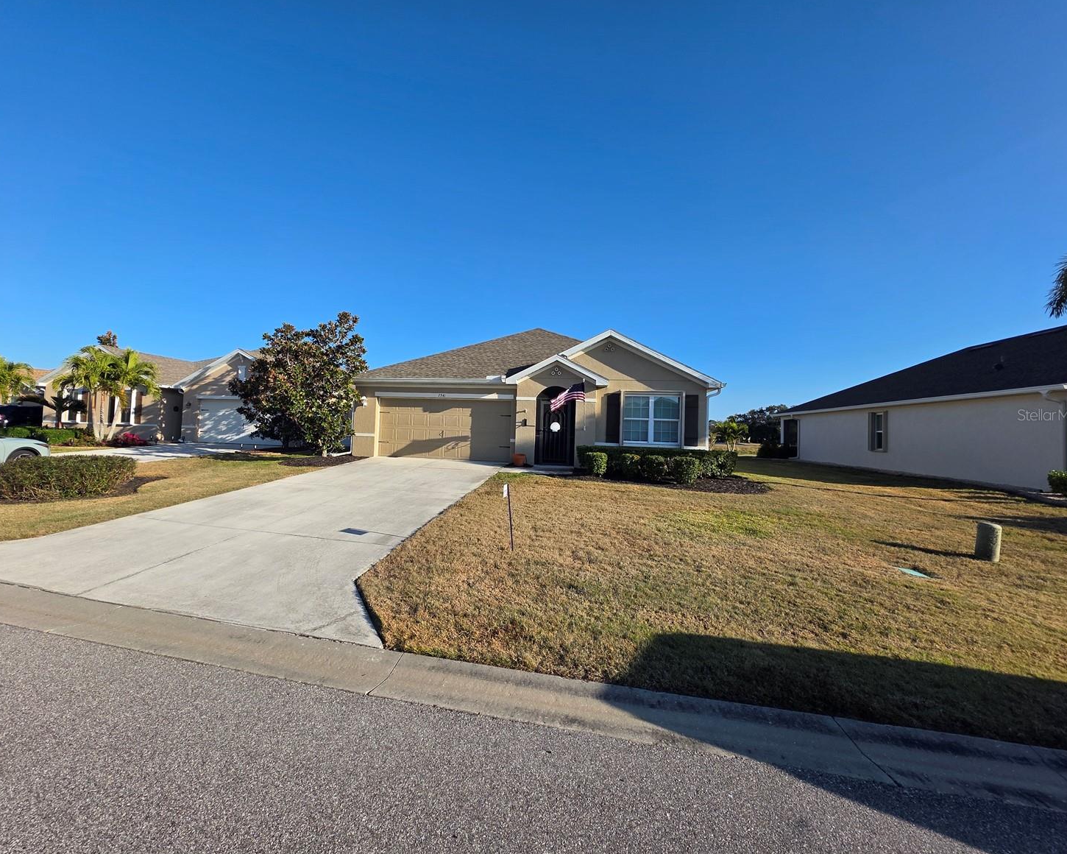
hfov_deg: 100.6
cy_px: 414
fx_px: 442
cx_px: 498
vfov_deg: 88.0
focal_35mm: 14
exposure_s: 1/1957
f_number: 1.9
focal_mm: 2.2
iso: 40
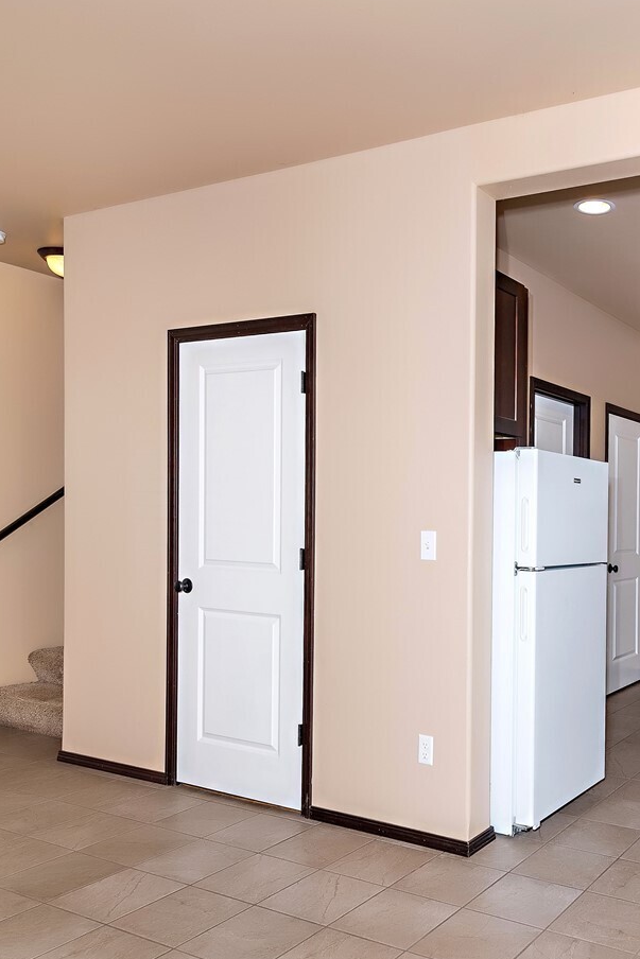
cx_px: 556
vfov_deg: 61.7
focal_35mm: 30
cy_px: 539
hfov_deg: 40.8
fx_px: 800
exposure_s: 1/125
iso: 200
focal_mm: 16
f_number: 6.3
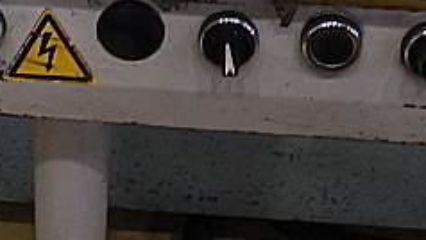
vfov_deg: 14.1
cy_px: -75
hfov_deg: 25.5
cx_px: 88
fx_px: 926
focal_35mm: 82
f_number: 3.5
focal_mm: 5
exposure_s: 1/45
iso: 500
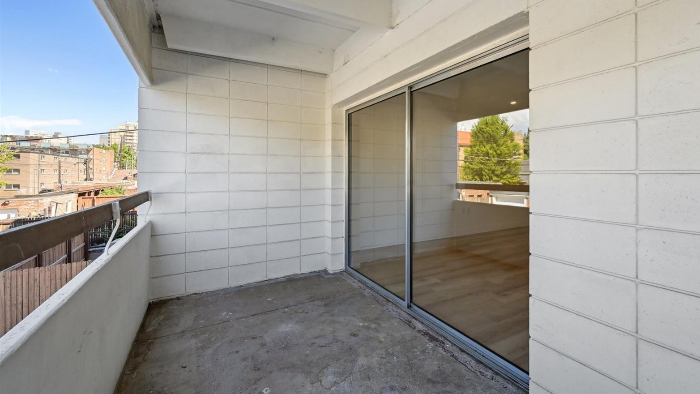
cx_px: 358
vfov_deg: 70.3
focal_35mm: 15
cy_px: 172
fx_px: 278
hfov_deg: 103.0
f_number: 10
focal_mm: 14
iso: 400
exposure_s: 1/100
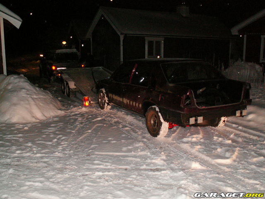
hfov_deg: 52.6
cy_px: 100
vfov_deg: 40.7
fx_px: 268
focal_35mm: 35
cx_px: 132
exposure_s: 1/40
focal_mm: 5.86
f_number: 2.8
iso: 160
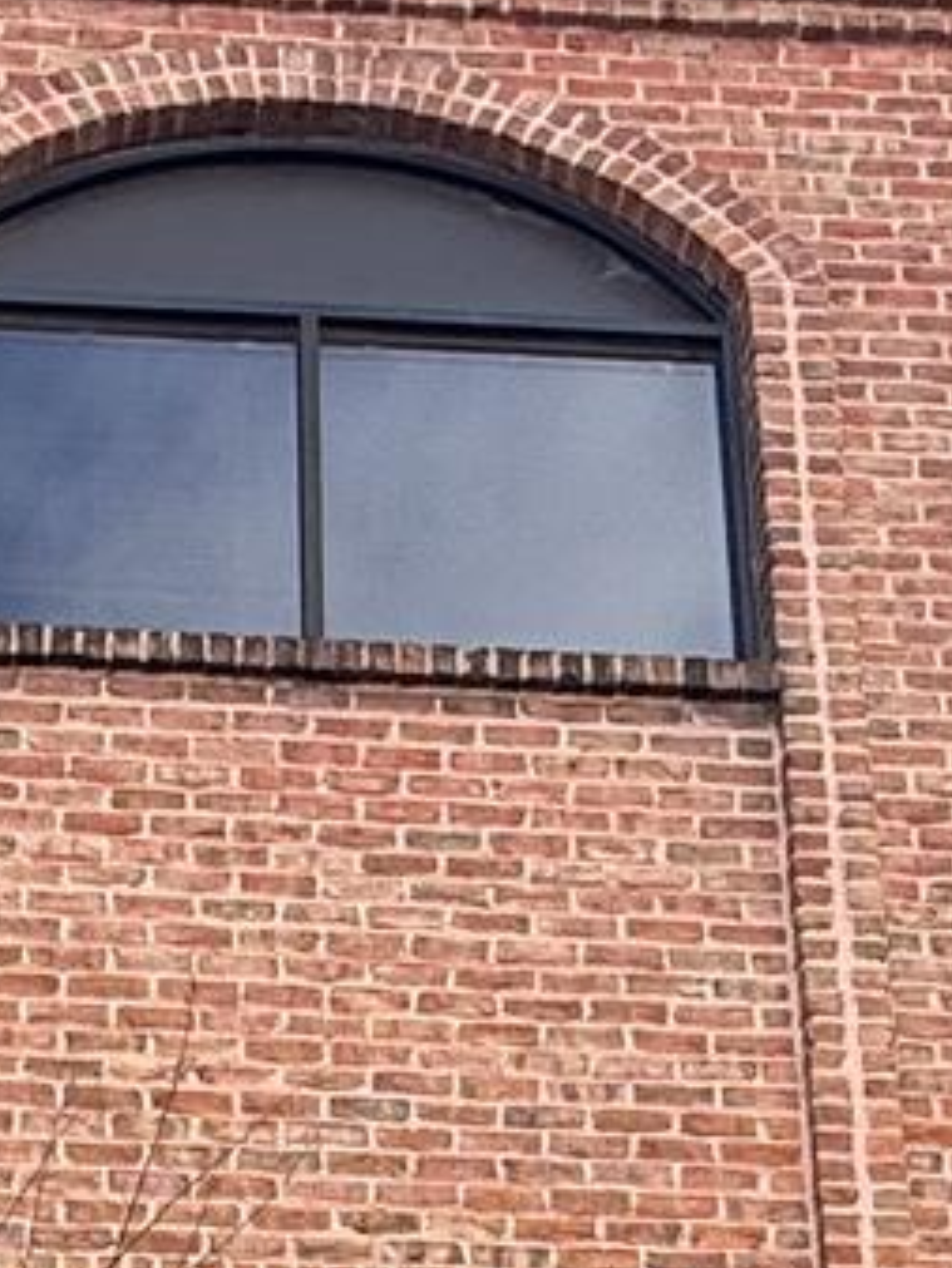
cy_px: 2468
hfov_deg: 17.1
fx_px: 3115
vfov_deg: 17.3
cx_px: 94
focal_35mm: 85
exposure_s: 1/398
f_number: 2.2
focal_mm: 2.22
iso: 50
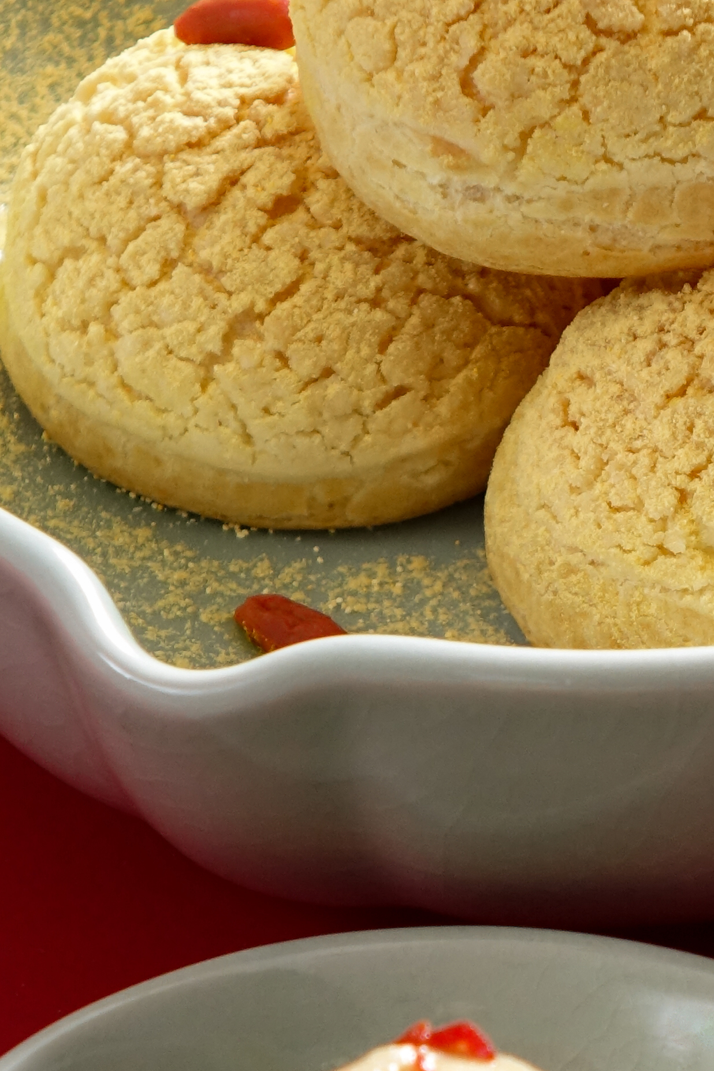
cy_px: 712
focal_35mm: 366
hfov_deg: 3.8
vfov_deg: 5.6
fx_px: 10888
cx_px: 587
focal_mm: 45.37
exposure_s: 1/160
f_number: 3.5
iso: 400
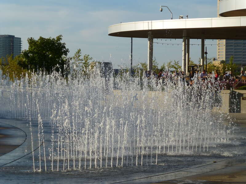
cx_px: 123
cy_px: 92
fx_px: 725
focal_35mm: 102
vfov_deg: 14.5
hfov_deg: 19.3
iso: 100
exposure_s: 1/640
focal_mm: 18.2
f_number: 5.3
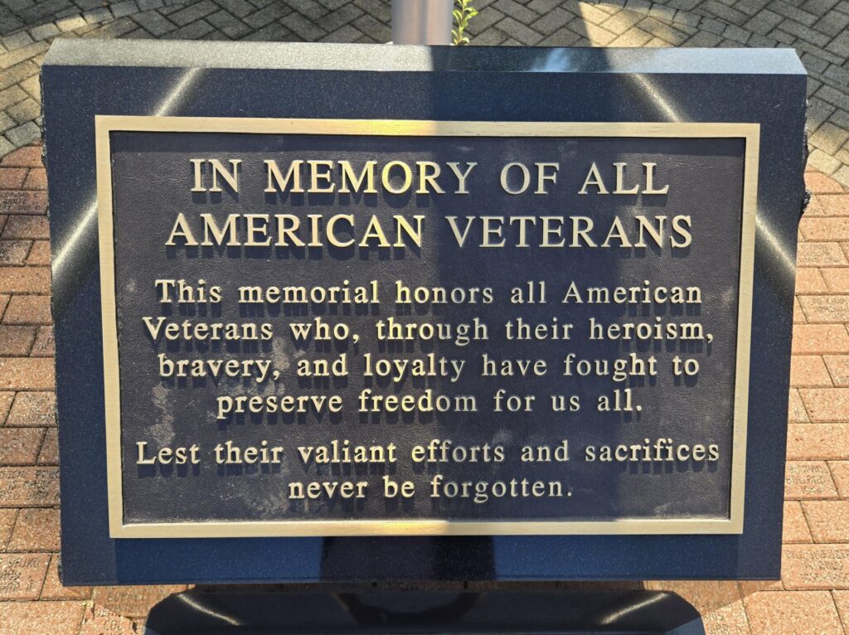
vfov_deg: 58.8
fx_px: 564
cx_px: 424
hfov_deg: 74.0
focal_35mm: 23
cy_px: 318
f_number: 1.8
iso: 25
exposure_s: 1/403
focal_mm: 5.4
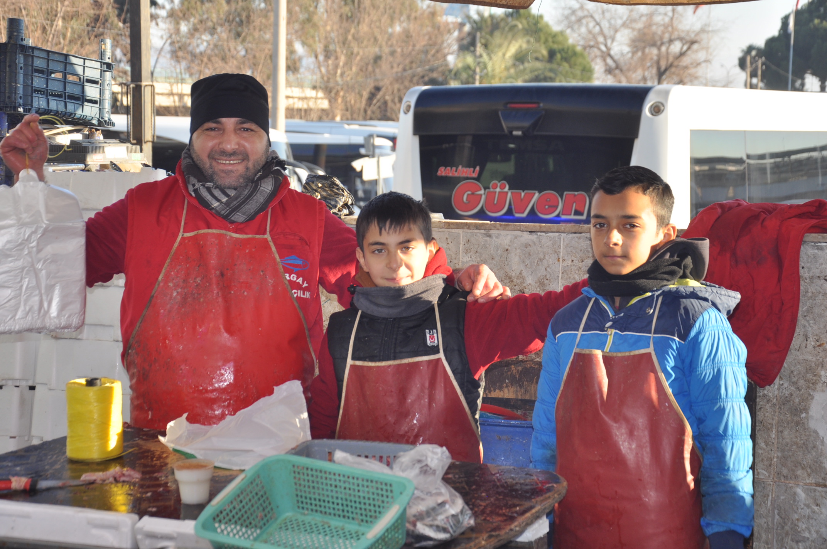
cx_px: 414
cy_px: 274
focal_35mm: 87
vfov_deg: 15.7
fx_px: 1996
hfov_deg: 23.4
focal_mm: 58
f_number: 5
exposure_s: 1/200
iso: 200
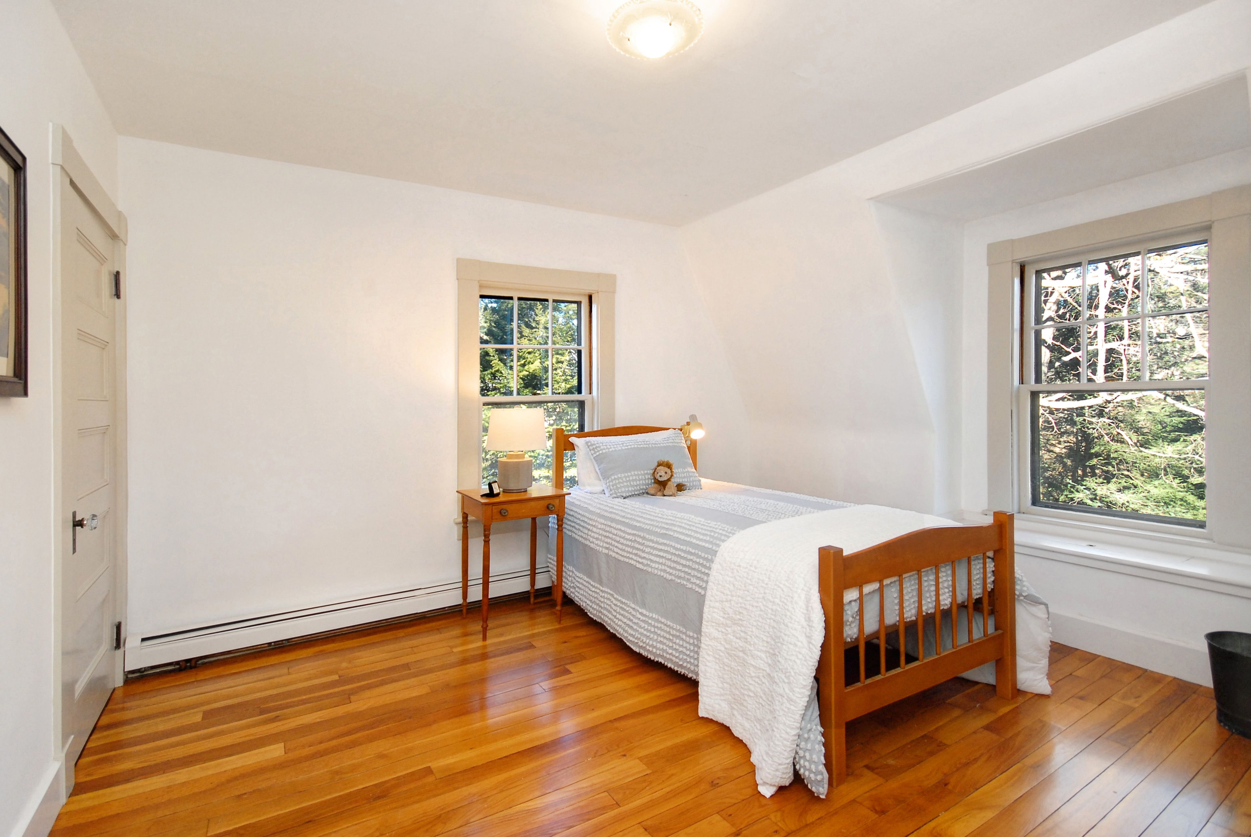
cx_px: 626
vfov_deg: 77.5
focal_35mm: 15
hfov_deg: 100.3
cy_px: 418
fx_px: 522
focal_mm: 10
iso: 400
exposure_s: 1/60
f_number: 5
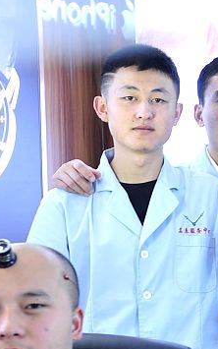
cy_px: 285
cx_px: 313
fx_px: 1245
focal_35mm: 131
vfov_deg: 15.8
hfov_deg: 9.7
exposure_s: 1/30
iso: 400
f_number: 3.5
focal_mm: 38
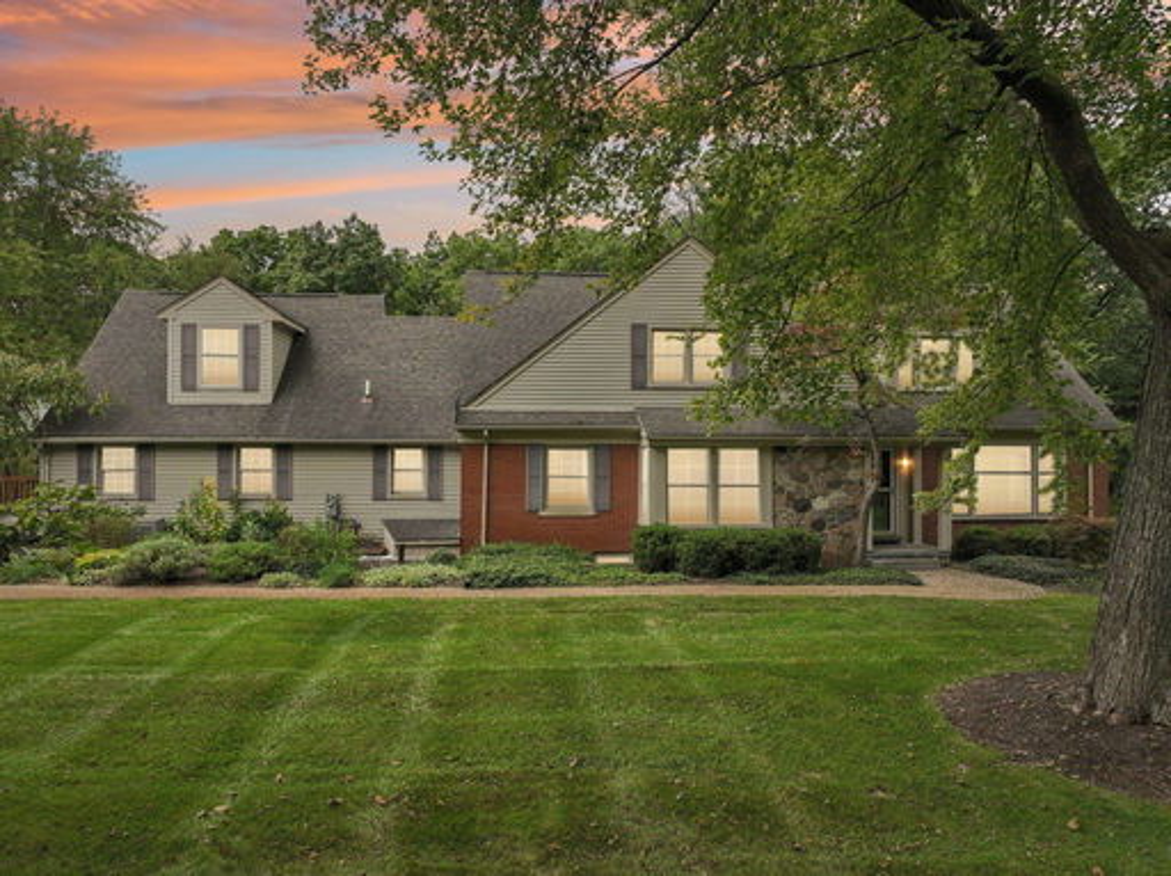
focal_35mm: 24
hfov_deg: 71.6
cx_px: 586
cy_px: 438
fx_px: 811
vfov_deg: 56.7
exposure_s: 1/1250
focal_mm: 12.29
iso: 330
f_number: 2.8
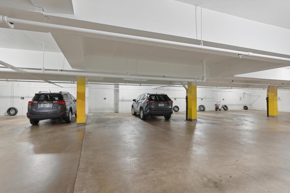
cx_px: 139
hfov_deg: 93.2
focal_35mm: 17
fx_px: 137
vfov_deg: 70.4
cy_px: 101
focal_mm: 16
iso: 400
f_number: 8
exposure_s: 1/3.33
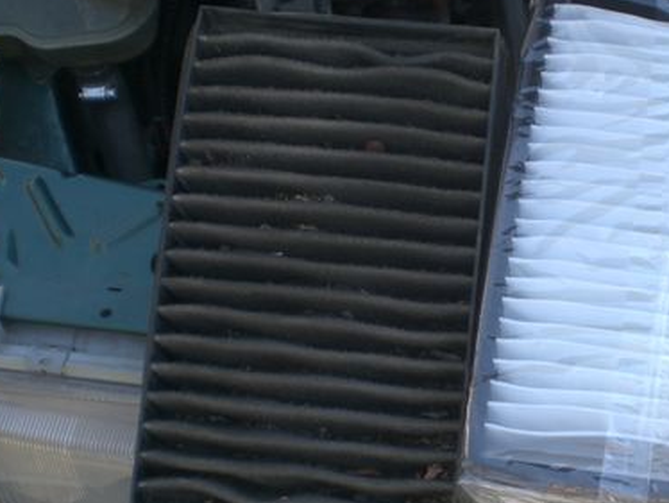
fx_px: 1257
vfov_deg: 22.6
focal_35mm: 65
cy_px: 286
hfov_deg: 29.4
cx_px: 490
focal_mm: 6.3
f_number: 3.1
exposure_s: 1/125
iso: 50
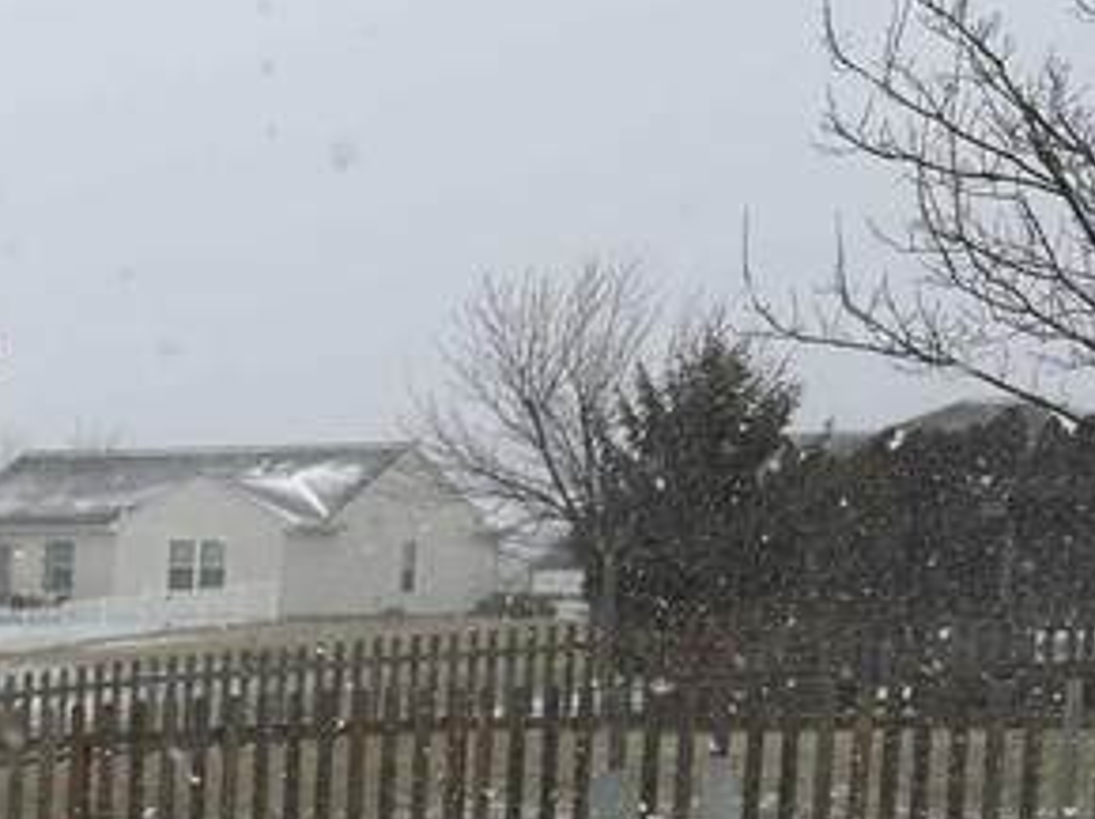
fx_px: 3350
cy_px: 959
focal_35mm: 106
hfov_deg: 15.6
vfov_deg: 13.6
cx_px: -952
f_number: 1.78
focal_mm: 6.76
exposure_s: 1/1669
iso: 64
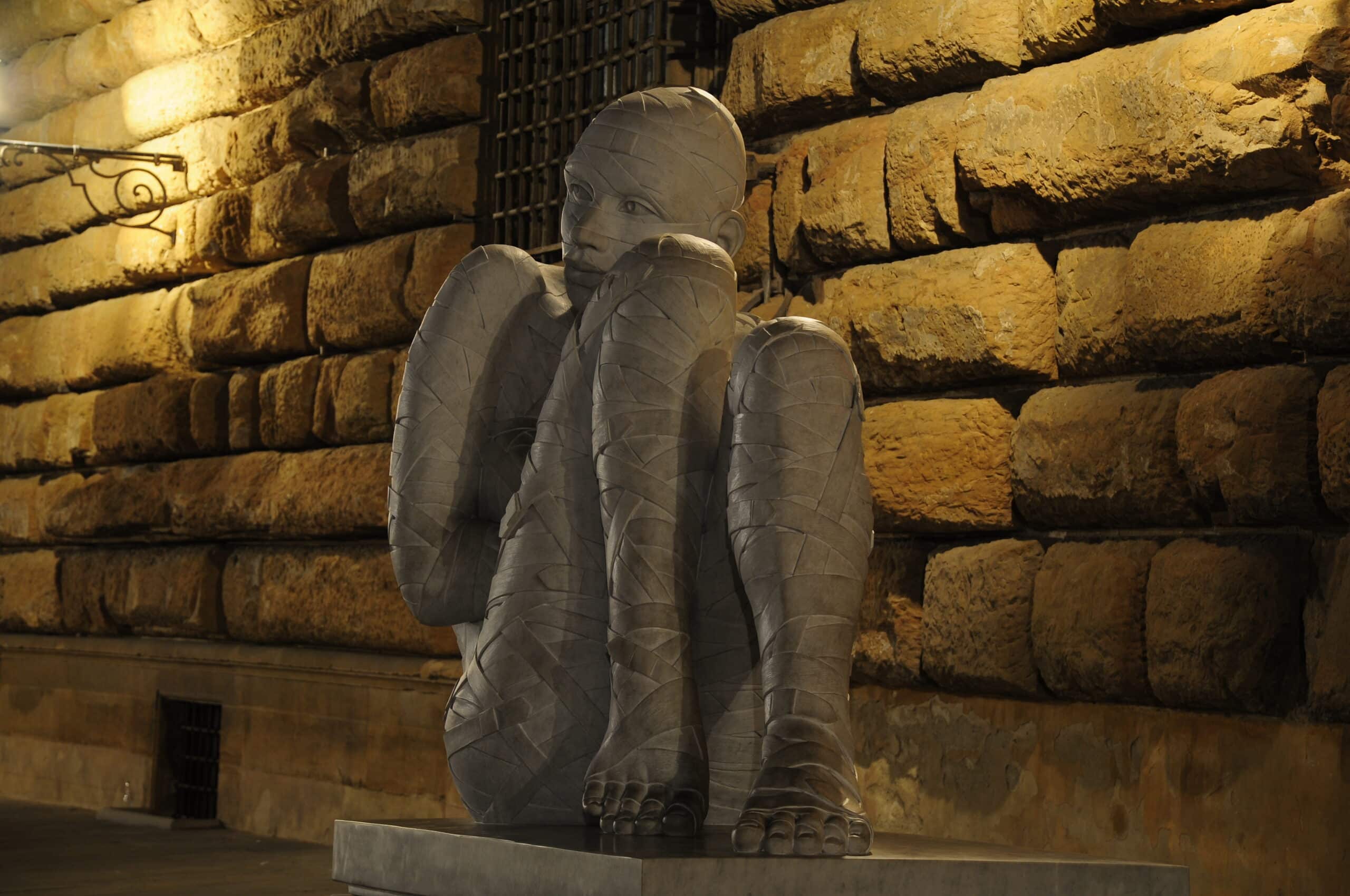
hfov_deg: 19.5
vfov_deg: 13.0
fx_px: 3932
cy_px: 448
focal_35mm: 105
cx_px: 675
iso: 200
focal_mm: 70
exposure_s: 1.3
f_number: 5.3
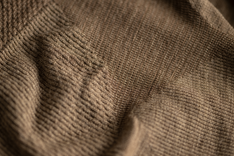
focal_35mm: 105
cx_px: 117
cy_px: 78
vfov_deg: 13.0
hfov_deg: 19.5
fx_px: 682
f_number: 5.6
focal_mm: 105
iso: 100
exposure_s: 1/200
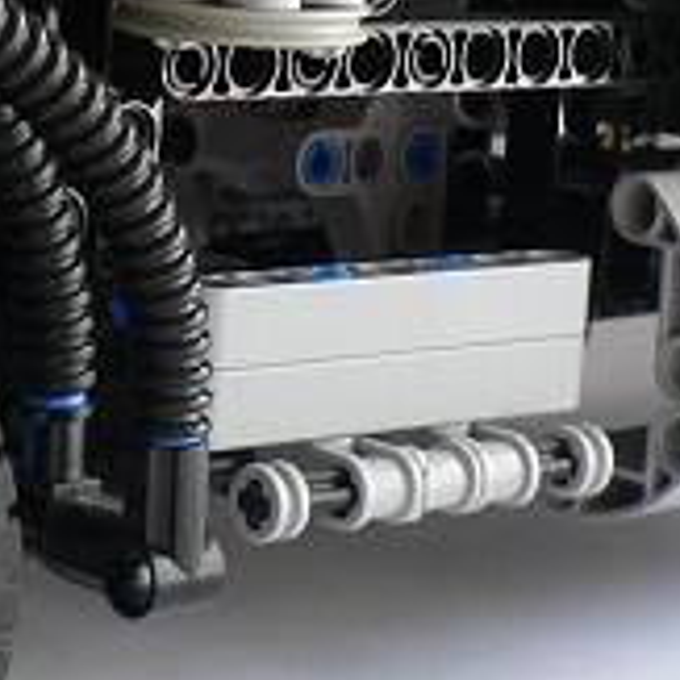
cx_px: 113
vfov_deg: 11.0
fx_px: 3467
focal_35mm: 156
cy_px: -167
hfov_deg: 11.2
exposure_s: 1/80
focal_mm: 6
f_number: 2.8
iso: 80
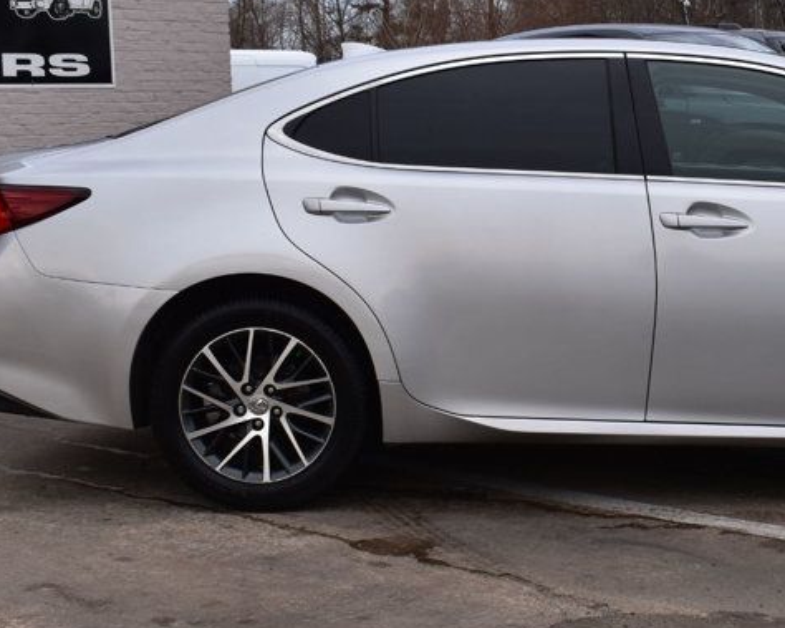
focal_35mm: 73
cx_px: 734
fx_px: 1696
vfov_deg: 21.0
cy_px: 287
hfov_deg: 25.1
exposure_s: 1/400
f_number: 11
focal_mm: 24
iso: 400
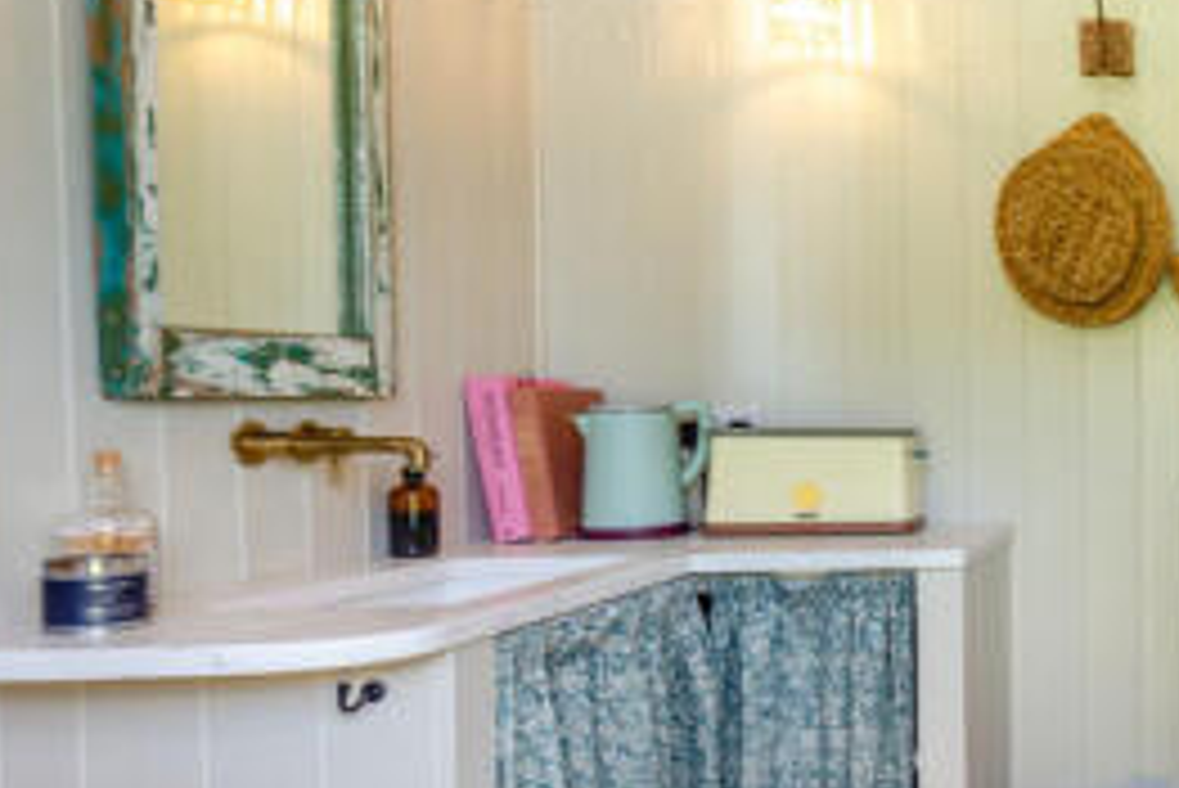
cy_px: 412
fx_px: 1147
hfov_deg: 38.3
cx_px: 1451
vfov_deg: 37.9
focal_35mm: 35
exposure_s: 1/15
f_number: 8
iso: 100
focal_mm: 14
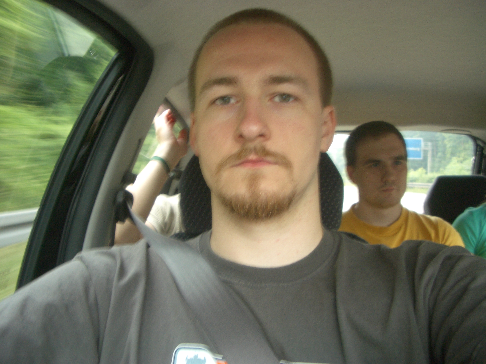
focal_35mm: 35
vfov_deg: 40.7
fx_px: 491
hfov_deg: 52.6
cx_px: 243
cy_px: 182
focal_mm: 5.8
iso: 100
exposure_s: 1/20
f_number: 2.6
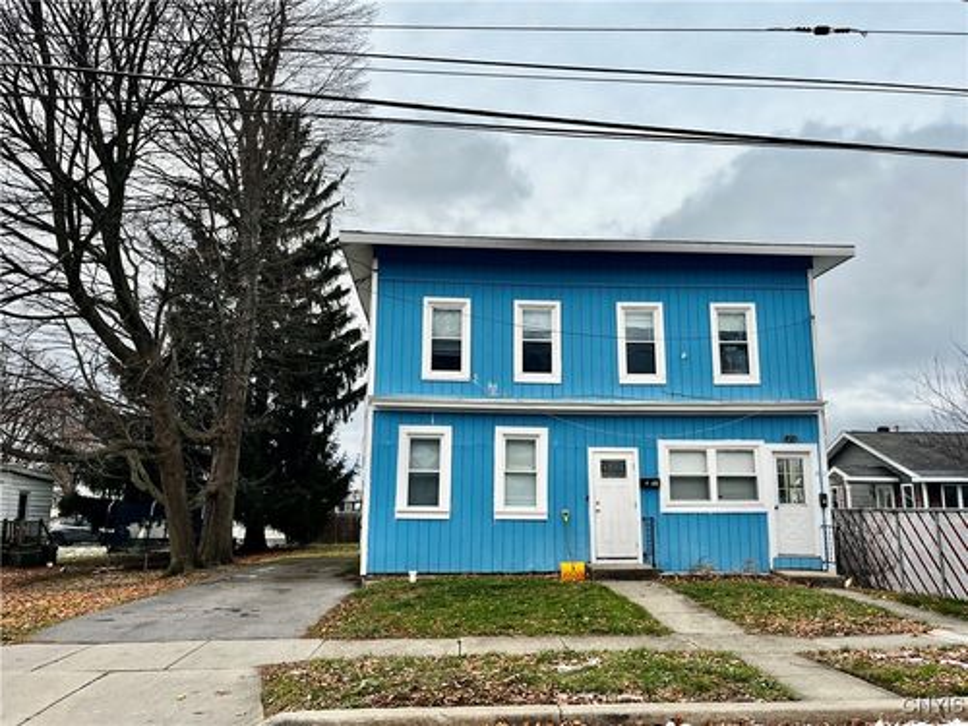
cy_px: 363
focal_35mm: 26
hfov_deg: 67.3
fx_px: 727
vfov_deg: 53.1
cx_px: 484
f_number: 1.6
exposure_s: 1/220
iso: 50
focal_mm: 5.1
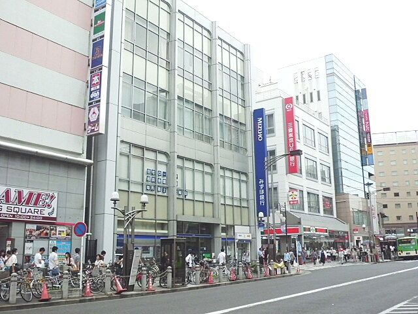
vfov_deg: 39.7
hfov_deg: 51.4
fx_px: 435
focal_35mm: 36
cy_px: 157
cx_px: 209
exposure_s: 1/100
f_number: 8.8
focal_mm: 6.4
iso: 100
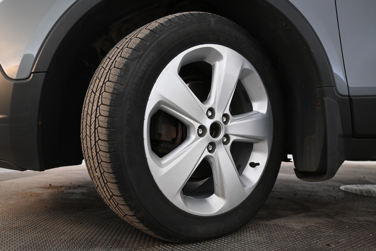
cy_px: 126
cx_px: 188
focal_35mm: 30
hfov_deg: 61.9
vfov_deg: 43.6
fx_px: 313
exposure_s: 1/30
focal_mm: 20
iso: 800
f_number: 3.8
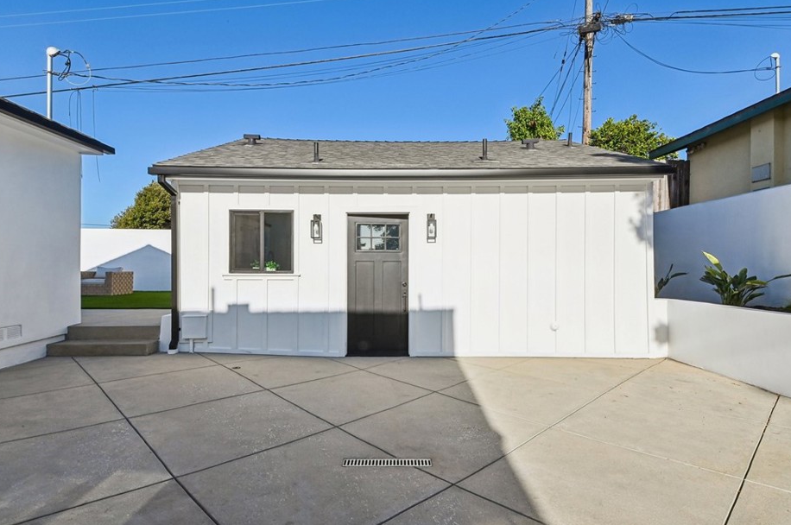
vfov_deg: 64.4
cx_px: 402
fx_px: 417
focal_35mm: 19
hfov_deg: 87.0
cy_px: 269
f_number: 25
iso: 250
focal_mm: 17
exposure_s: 1/50
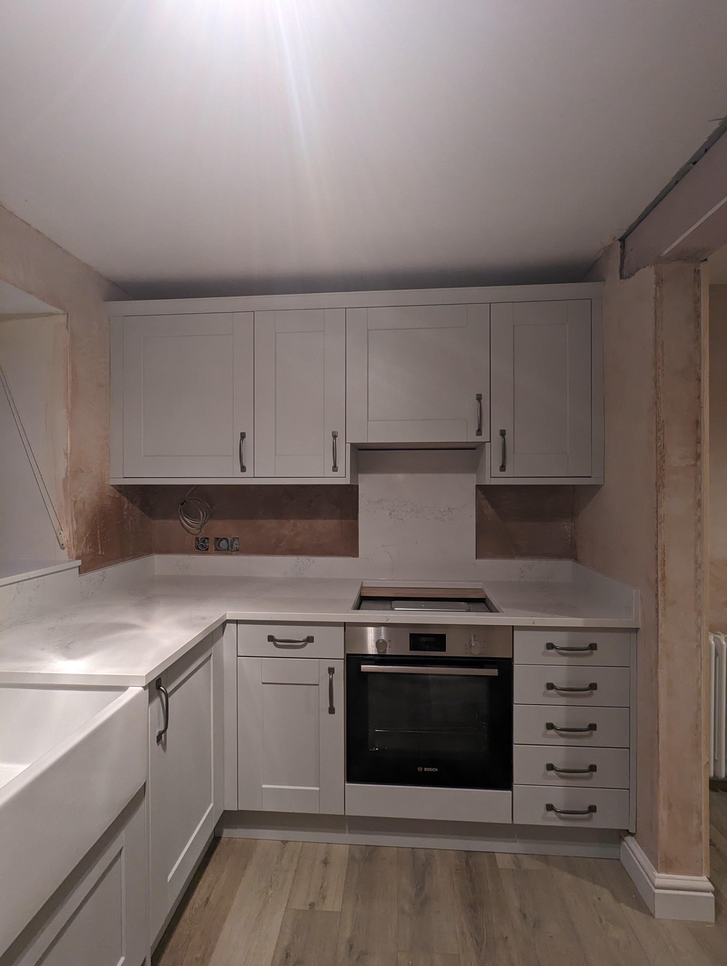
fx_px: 447
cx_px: 364
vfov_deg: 94.4
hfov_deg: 78.2
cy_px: 483
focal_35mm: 16
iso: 213
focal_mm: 2.35
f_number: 2.2
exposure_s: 1/25
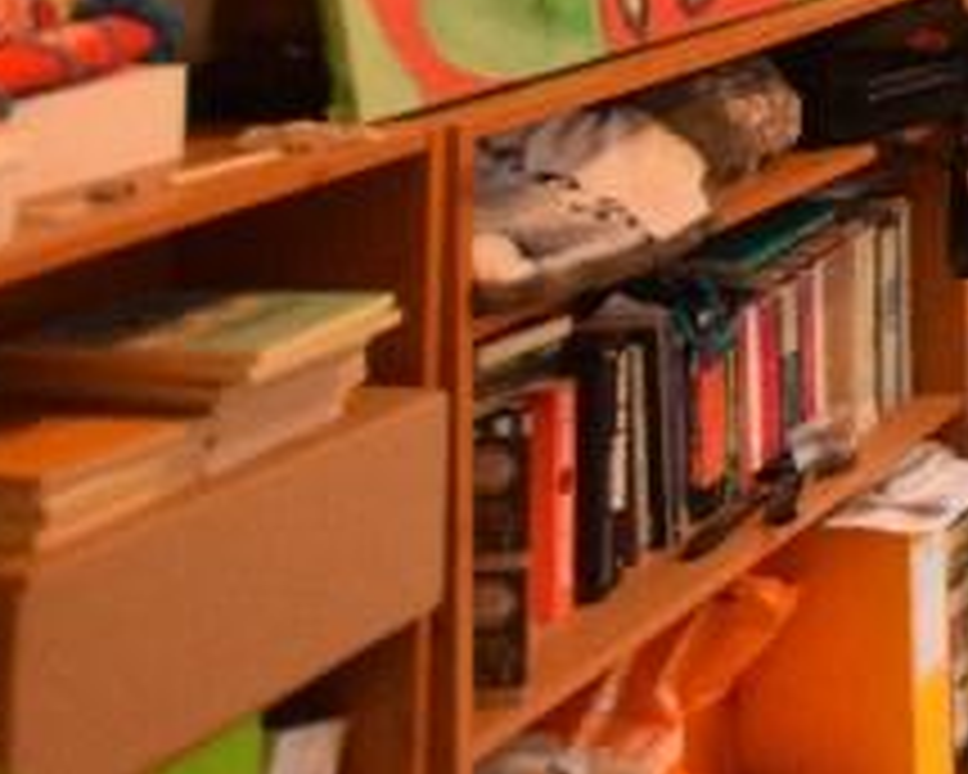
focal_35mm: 67
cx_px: 2058
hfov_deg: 17.4
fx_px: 1919
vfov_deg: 19.1
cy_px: -488
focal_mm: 10
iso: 2500
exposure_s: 1/50
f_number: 4.5
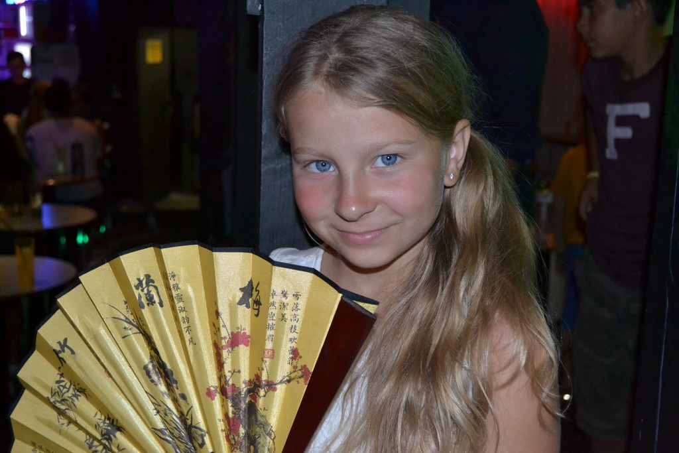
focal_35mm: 48
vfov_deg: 28.1
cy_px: 226
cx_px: 340
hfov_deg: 41.1
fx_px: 905
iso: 2500
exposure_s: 1/60
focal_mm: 32
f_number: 4.8
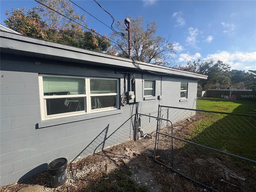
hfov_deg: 102.1
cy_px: 96
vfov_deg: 85.7
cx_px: 128
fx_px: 104
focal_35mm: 14
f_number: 2.2
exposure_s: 1/1789
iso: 50
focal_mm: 2.22
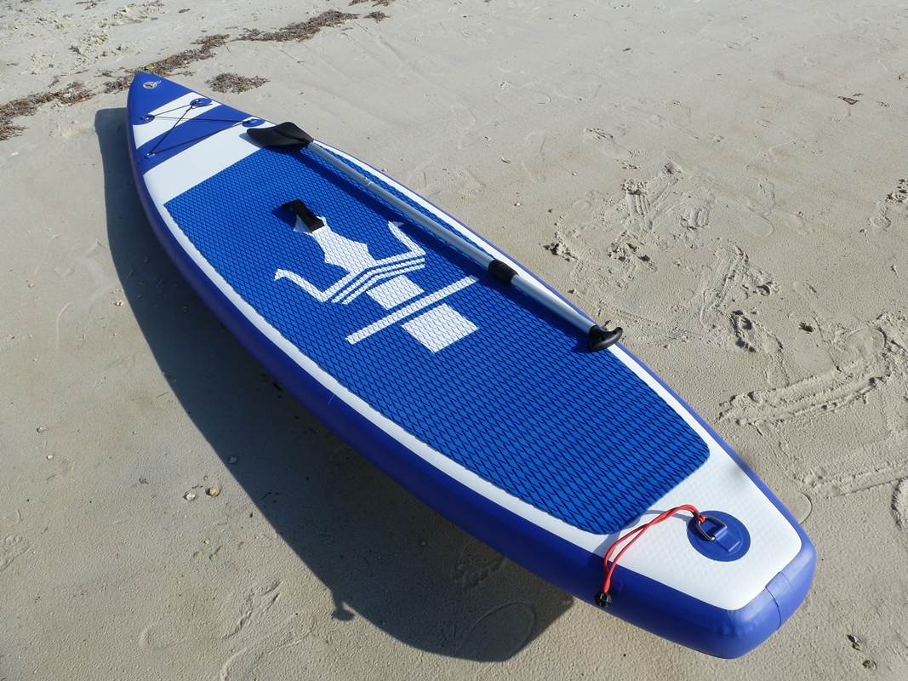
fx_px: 629
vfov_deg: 56.8
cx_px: 454
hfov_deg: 71.6
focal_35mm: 24
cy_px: 340
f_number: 5.6
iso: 100
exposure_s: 1/500
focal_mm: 4.3
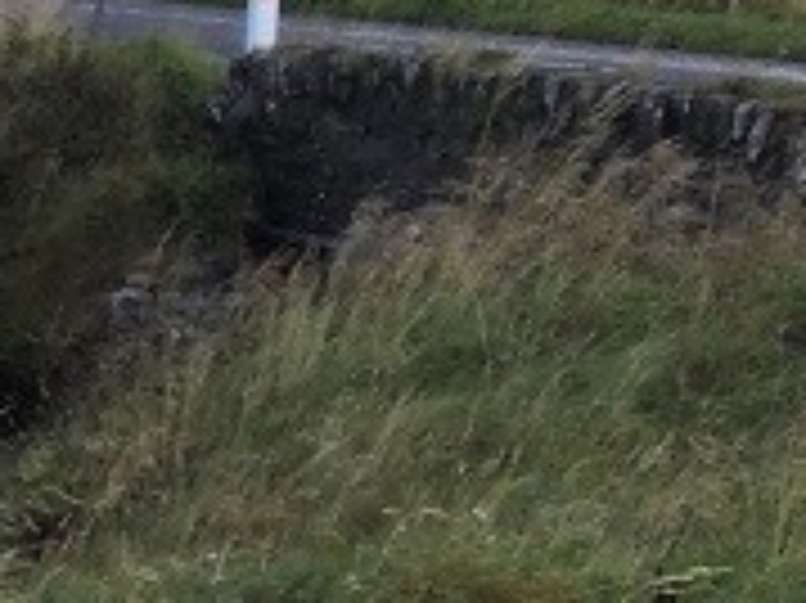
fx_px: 4025
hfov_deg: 9.8
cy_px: 558
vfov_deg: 8.5
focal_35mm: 173
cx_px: -1238
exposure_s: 1/236
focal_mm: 3.3
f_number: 2.4
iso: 25
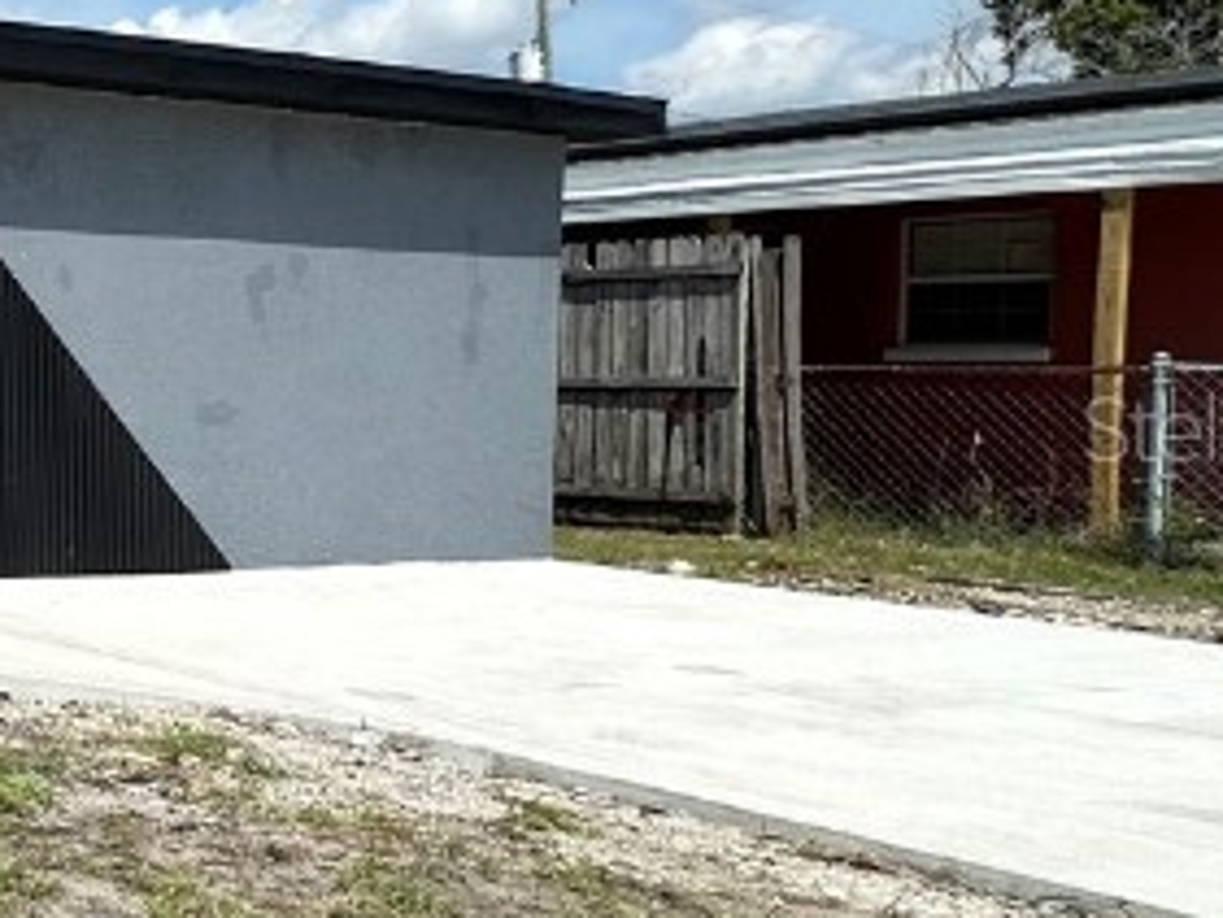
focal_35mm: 51
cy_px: 426
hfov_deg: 25.2
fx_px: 1803
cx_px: -736
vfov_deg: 28.6
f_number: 2.2
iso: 50
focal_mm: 2.22
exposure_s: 1/2681
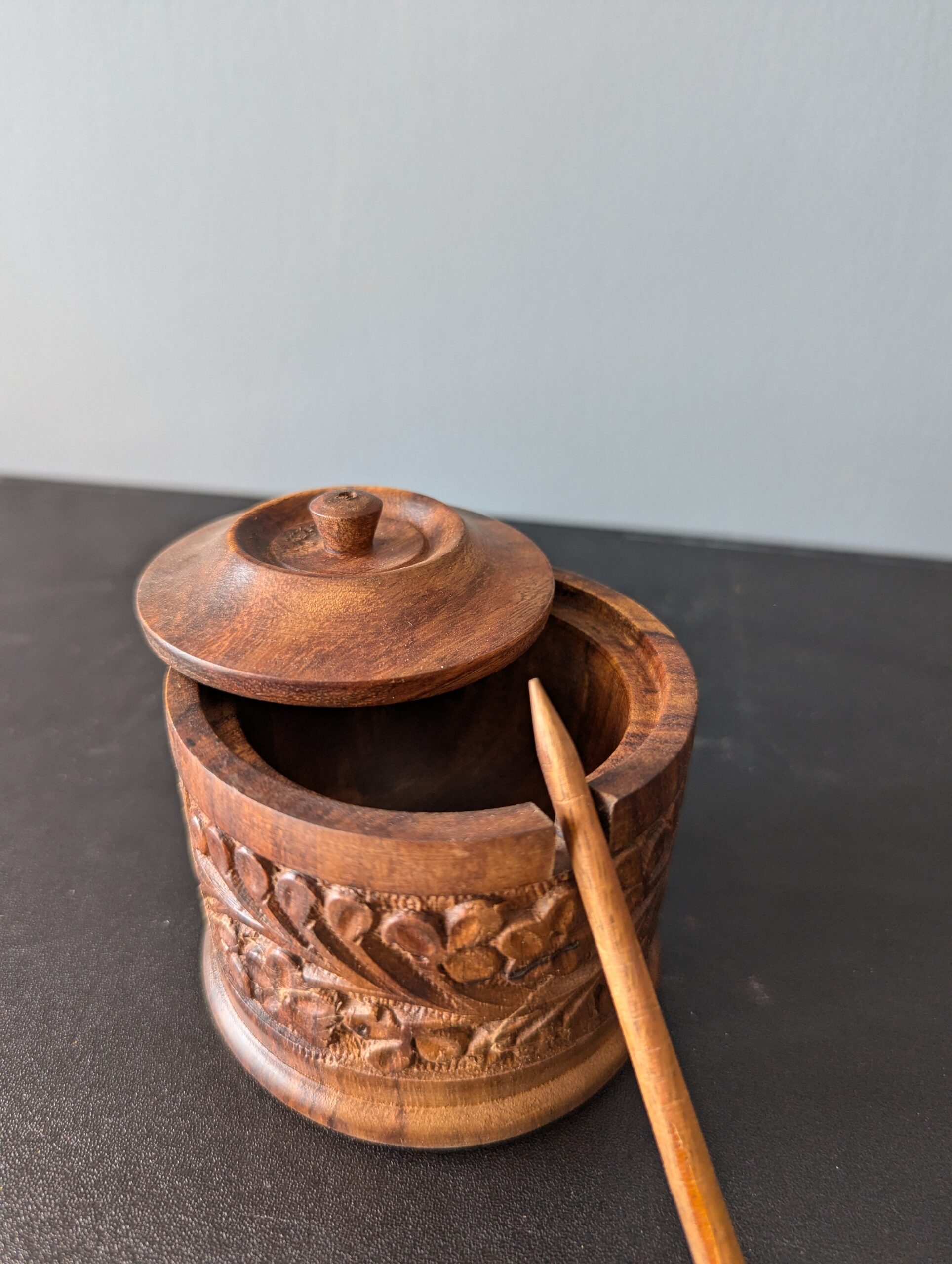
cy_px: 632
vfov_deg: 71.5
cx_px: 476
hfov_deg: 56.9
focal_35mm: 24
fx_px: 878
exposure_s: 1/71.4
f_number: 1.85
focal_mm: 6.81
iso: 83
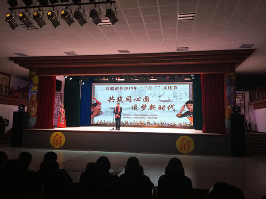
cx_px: 133
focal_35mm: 29
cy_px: 100
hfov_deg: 61.7
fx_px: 223
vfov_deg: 48.2
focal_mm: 4.15
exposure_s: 1/33
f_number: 2.2
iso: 50
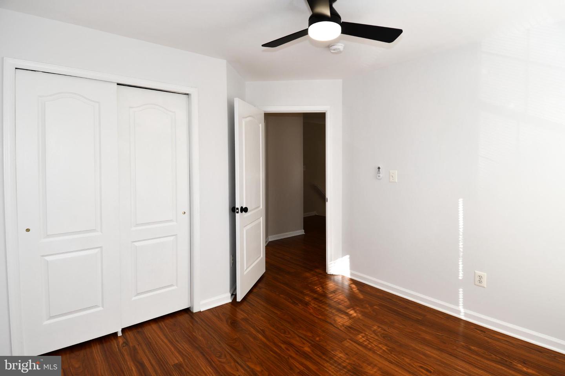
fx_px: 282
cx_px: 282
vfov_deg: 67.4
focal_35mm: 18
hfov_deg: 90.0
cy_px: 188
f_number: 5.6
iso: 160
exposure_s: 1/125
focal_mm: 12
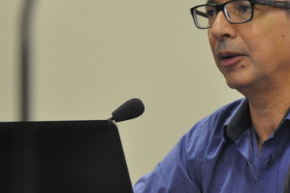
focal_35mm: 311
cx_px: 214
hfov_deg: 6.6
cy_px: 97
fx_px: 2503
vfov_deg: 4.4
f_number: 5.6
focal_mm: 105
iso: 1400
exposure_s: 1/30
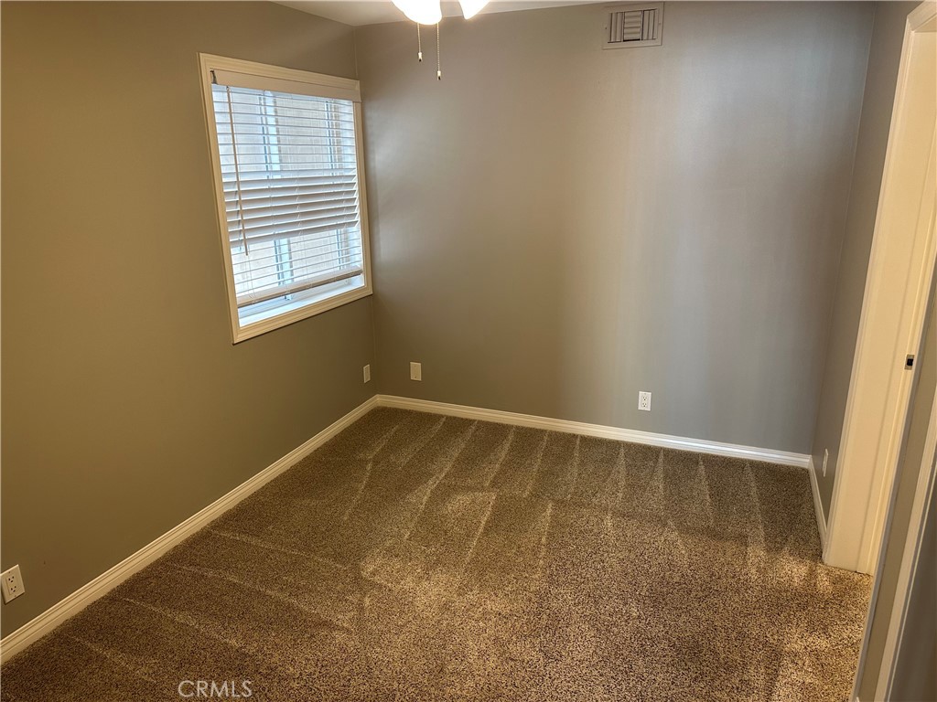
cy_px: 351
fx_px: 650
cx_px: 468
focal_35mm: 24
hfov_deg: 71.6
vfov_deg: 56.8
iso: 160
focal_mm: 6.86
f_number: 1.78
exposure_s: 1/60
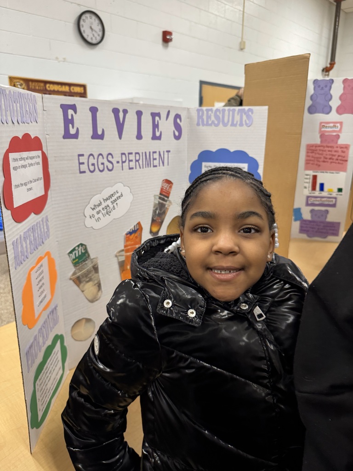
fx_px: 326
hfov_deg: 56.8
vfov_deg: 71.6
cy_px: 236
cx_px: 176
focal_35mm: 24
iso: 500
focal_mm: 6.76
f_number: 1.78
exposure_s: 1/60
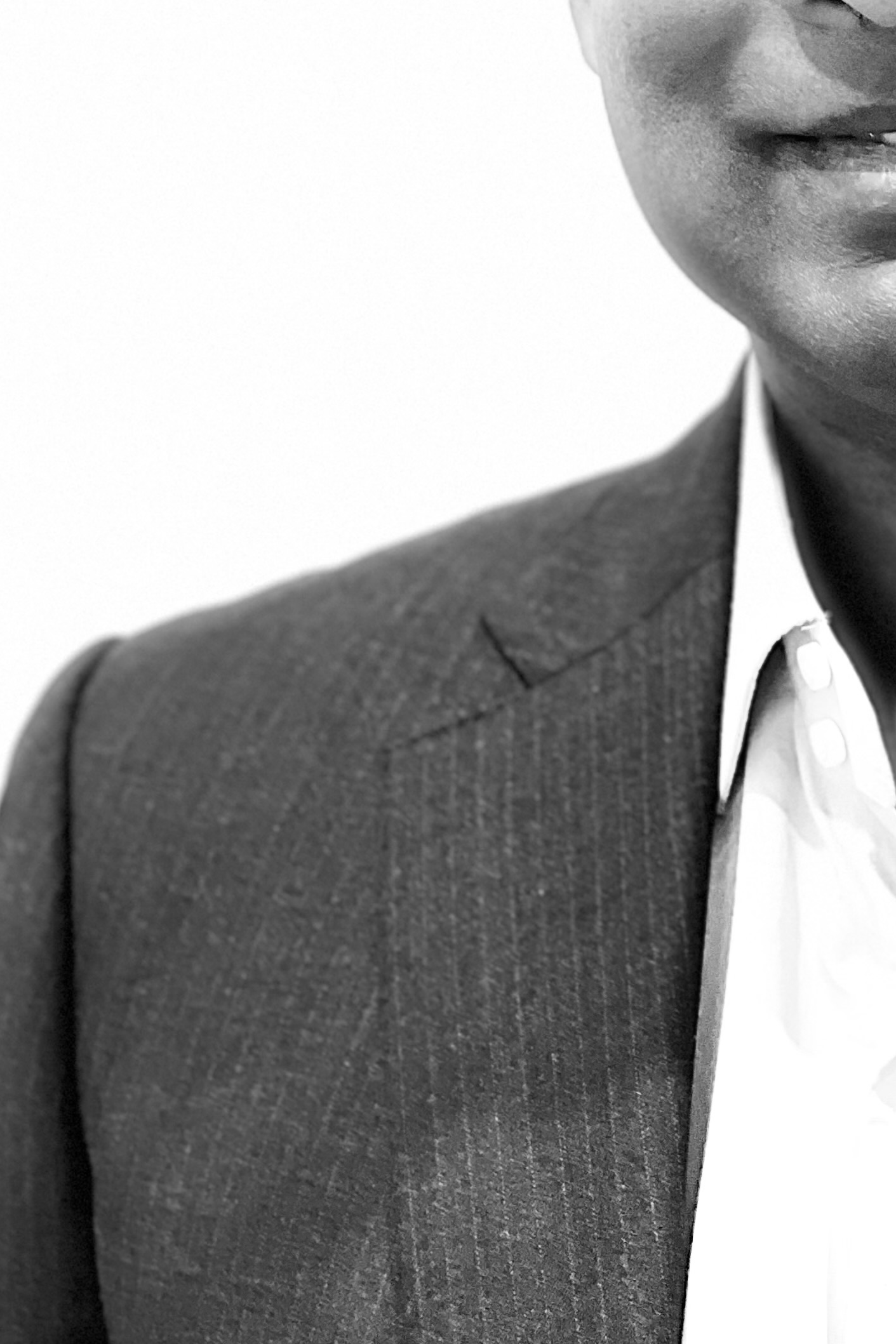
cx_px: 954
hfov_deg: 13.1
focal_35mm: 103
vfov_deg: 19.5
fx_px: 3846
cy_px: 151
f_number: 2
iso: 400
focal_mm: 6
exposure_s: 1/24
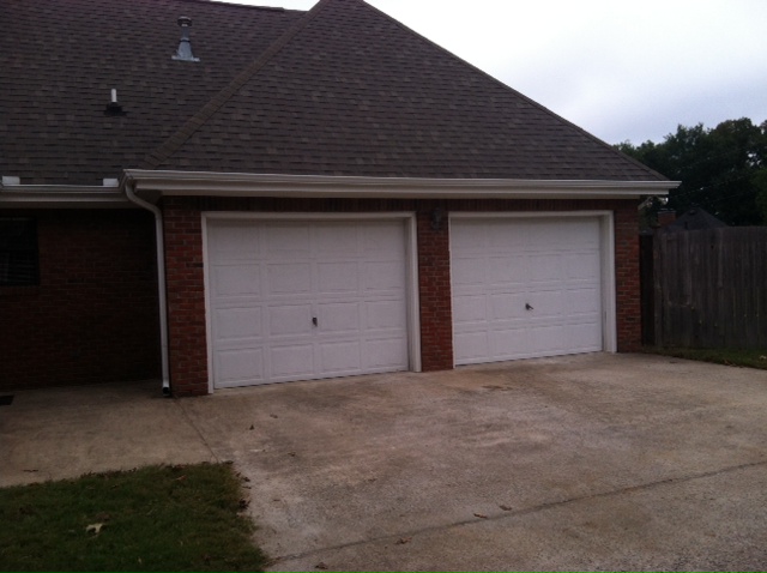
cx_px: 384
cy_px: 286
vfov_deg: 40.6
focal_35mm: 35
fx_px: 774
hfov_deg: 52.7
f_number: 2.8
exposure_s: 1/371
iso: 80
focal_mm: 3.85
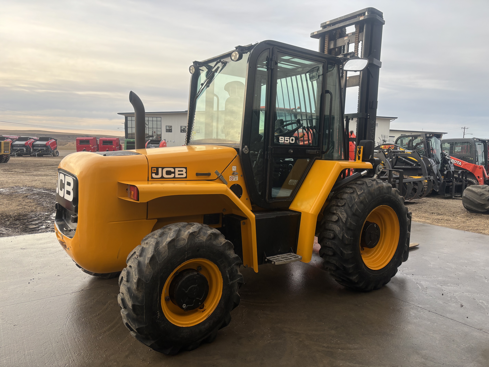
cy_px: 184
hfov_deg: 67.3
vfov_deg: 53.1
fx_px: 367
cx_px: 244
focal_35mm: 26
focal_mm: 5.96
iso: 50
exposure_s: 1/384
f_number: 1.6
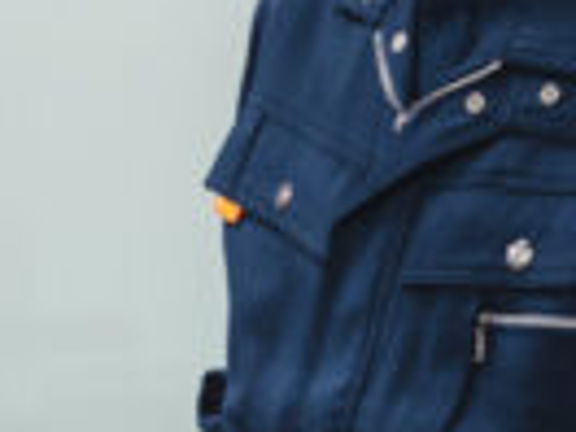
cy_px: -94
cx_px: -716
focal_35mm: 373
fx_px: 6207
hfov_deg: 5.2
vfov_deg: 4.0
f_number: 3.2
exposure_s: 1/60
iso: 640
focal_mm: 50
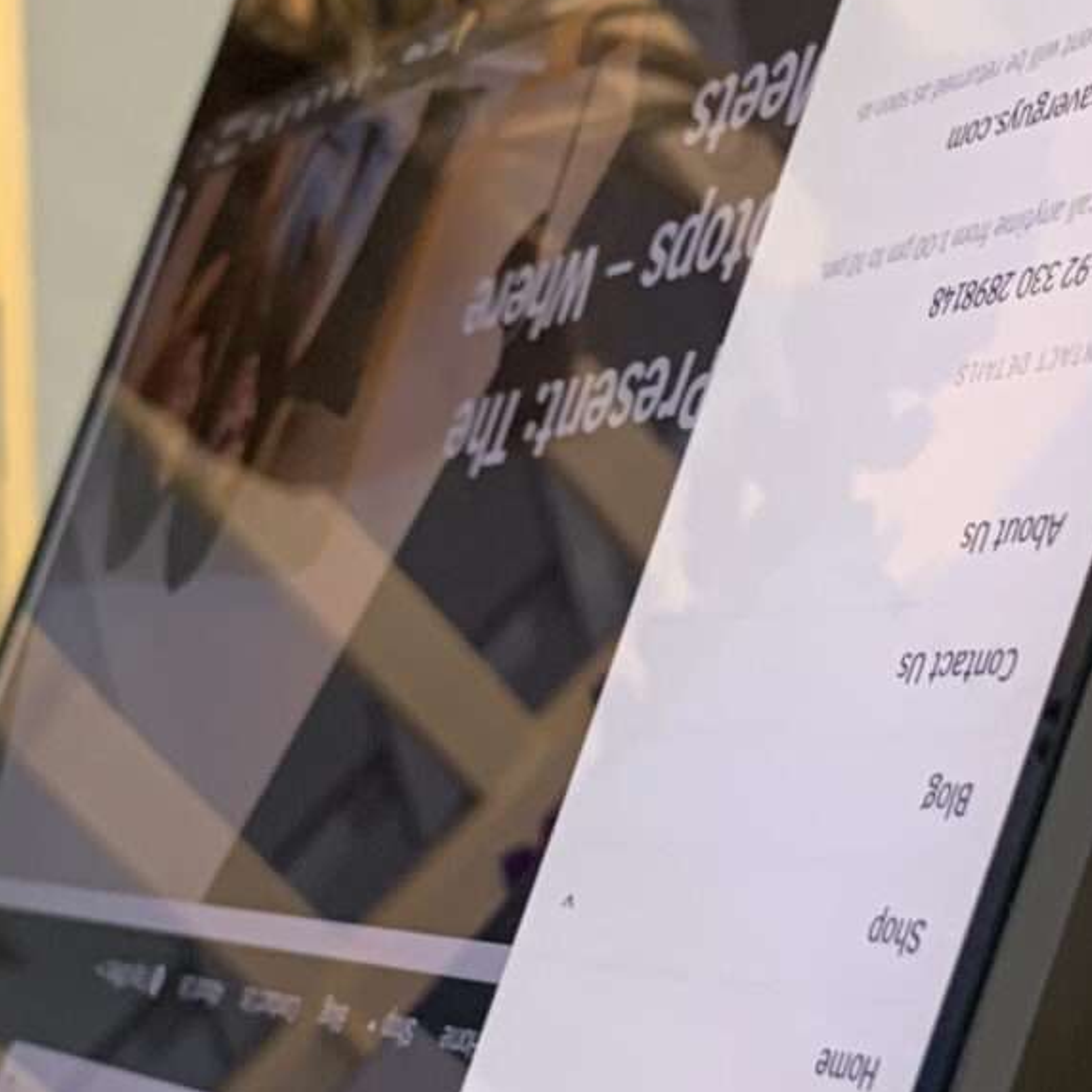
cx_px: 872
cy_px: 918
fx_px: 3676
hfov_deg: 16.8
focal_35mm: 103
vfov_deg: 16.7
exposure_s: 1/50
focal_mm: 4.25
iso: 400
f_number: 1.8
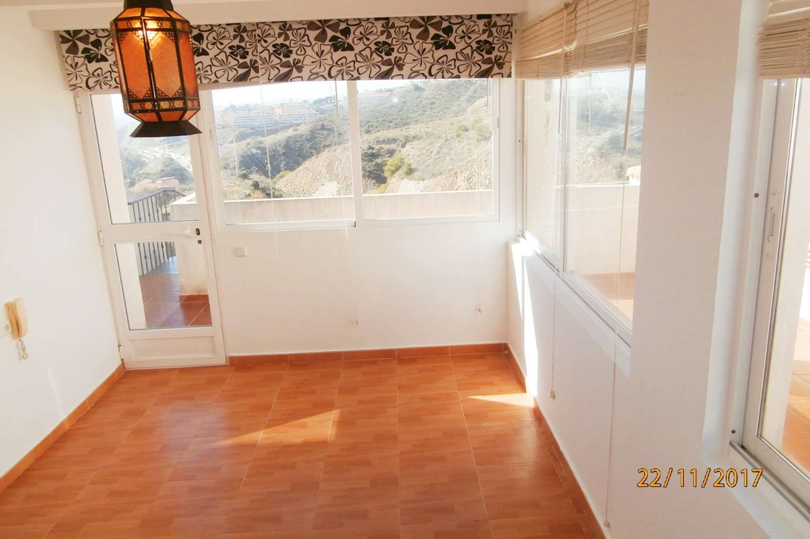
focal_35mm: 25
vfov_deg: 51.1
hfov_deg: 71.5
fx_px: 562
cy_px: 237
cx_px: 405
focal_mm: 4.2
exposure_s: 1/500
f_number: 3
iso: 100
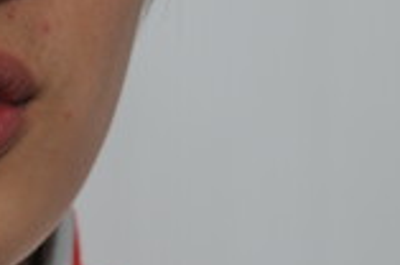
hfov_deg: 6.0
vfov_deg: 4.0
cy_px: 15
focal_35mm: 345
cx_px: -13
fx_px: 3826
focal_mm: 75
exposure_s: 1/60
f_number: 4.8
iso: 200
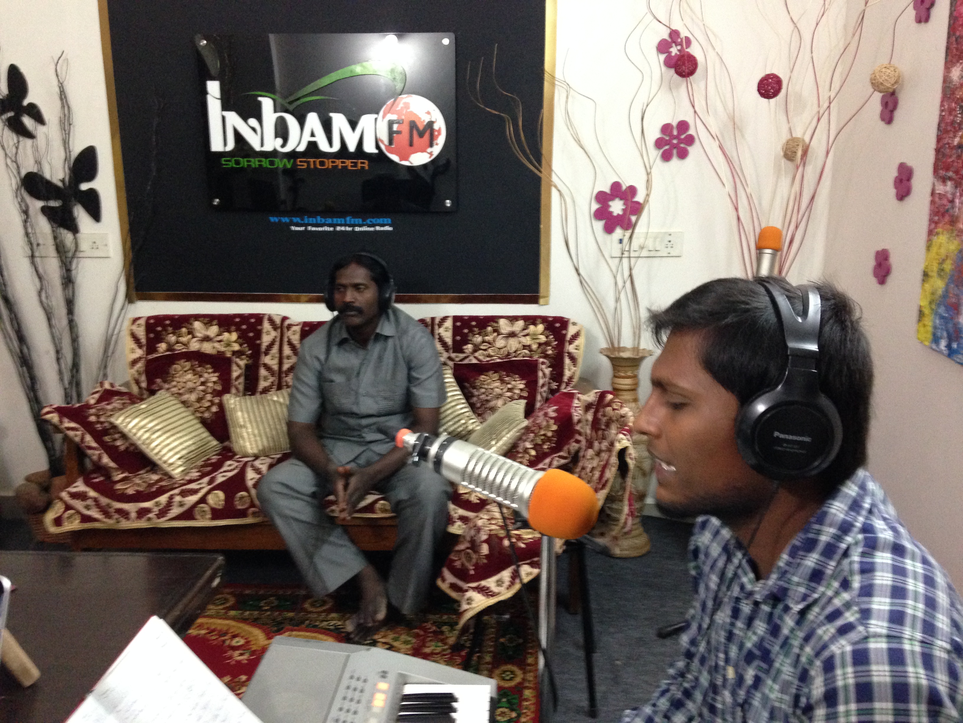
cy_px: 362
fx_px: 918
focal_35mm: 33
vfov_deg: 42.9
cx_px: 482
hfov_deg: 55.4
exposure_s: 1/20
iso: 400
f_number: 2.4
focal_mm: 4.12
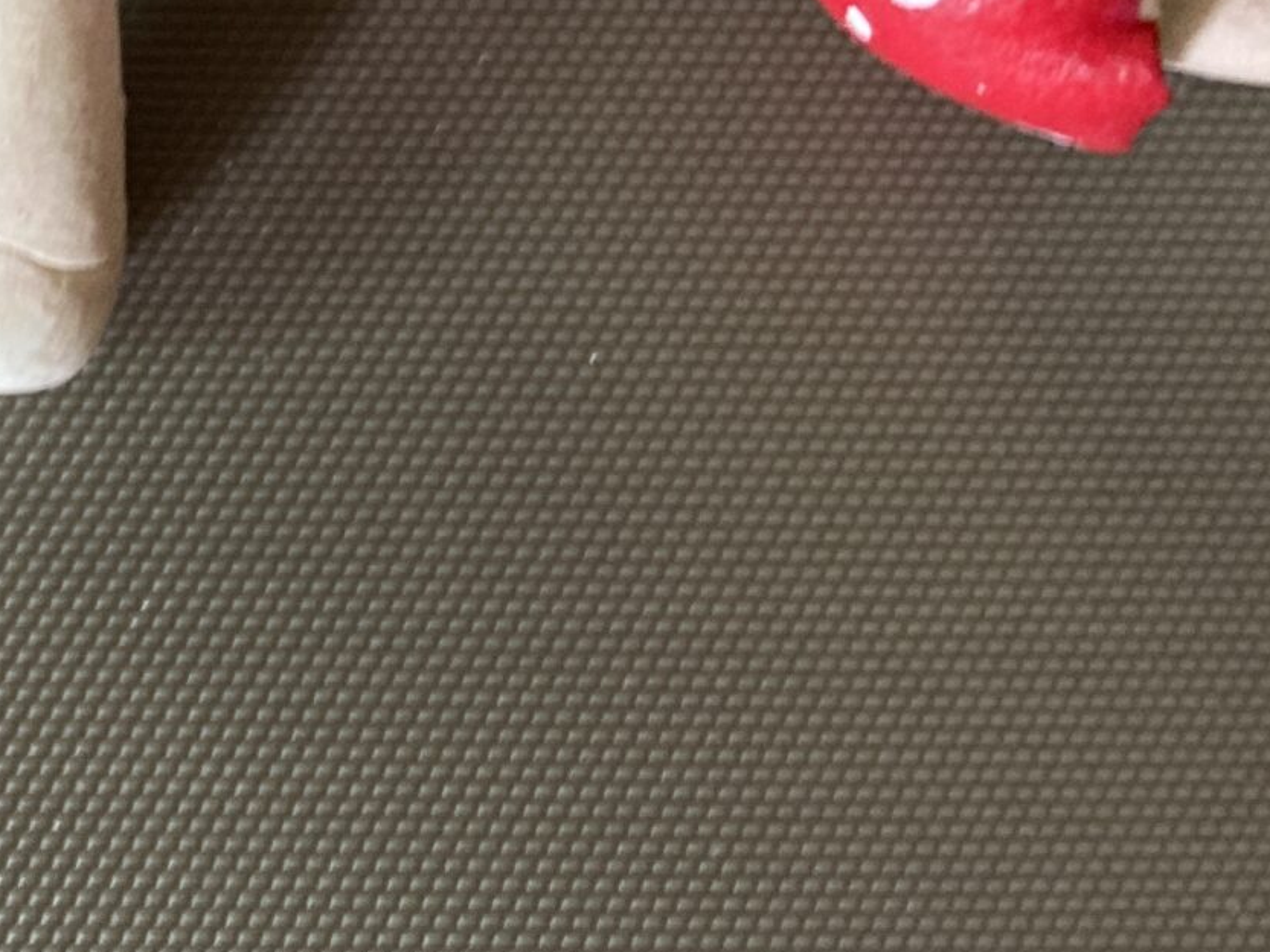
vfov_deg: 17.0
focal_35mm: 86
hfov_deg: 21.8
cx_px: -58
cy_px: 158
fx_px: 3156
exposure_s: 1/30
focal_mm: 3.99
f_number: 1.8
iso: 400
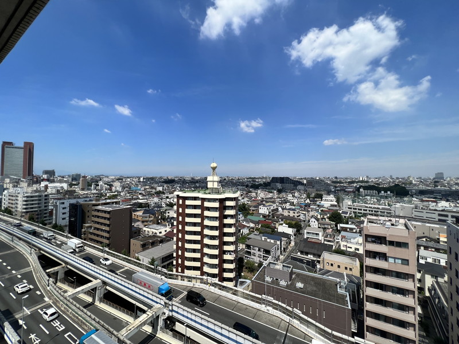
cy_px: 172
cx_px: 230
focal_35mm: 13
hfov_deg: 106.2
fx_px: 172
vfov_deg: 89.9
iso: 32
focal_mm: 1.57
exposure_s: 1/2273
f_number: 1.8
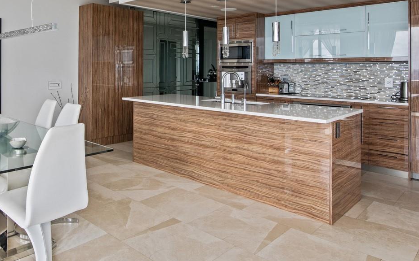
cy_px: 63
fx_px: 320
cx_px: 128
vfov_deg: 43.0
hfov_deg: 64.1
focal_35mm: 28
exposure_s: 1/15
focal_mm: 16
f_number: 11
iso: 400
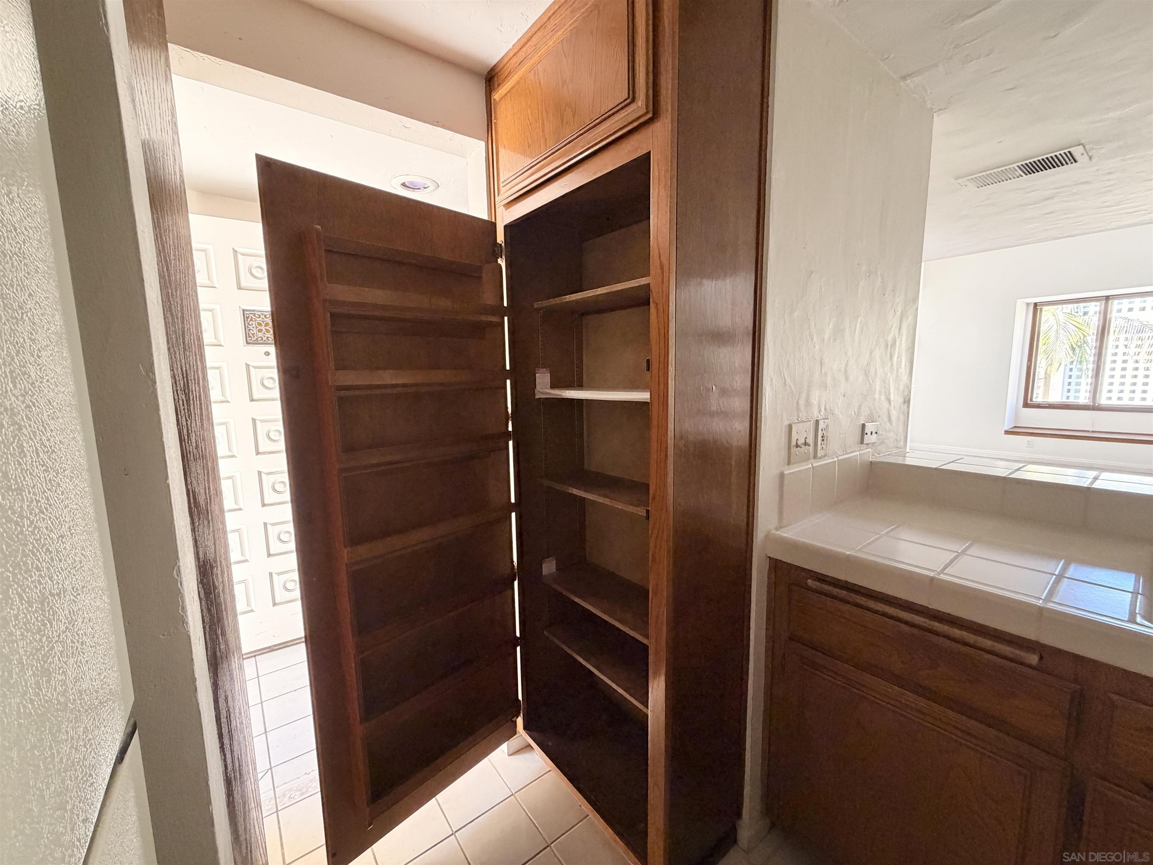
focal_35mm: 14
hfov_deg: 102.1
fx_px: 466
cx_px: 576
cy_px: 432
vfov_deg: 85.7
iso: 320
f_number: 2.2
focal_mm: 2.22
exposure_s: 1/80
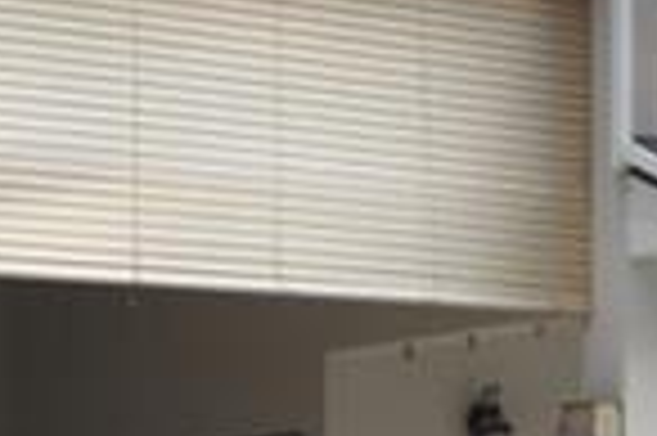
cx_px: 324
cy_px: 681
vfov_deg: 8.0
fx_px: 3063
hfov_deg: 12.2
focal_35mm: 168
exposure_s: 1/100
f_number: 7.1
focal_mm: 16
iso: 500
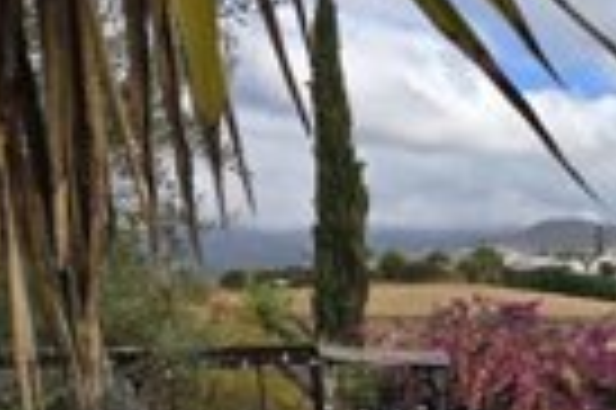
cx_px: 710
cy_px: 514
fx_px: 1077
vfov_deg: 20.0
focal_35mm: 63
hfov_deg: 28.4
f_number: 1.7
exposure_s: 1/654
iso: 12
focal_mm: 6.3
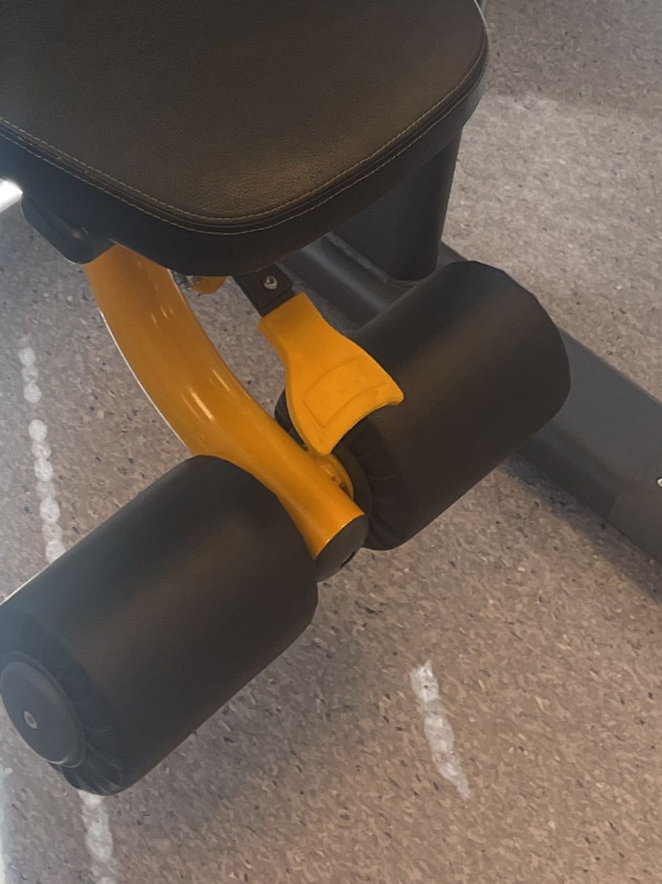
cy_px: -354
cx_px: -33
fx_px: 2244
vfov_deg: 19.9
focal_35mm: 88
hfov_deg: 16.4
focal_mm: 4.2
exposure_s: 1/128
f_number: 1.6
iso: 32
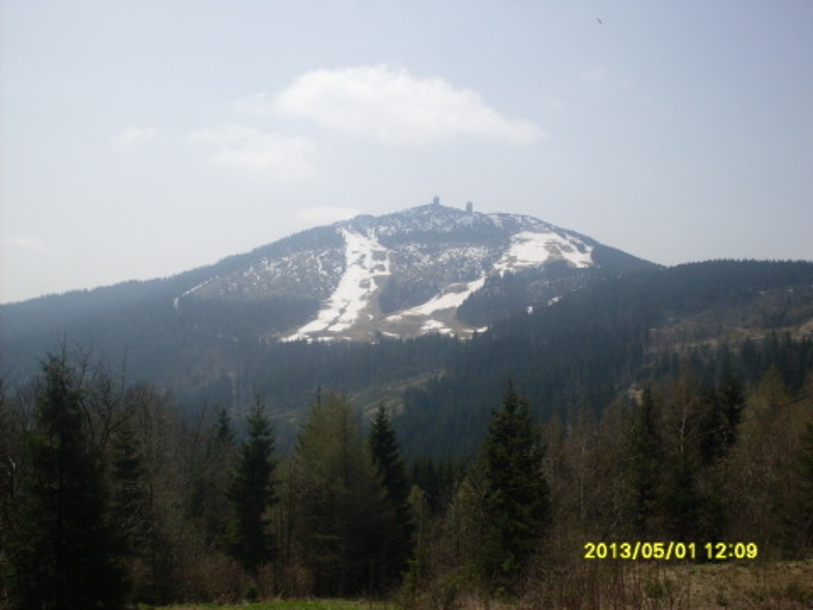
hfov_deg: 49.0
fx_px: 892
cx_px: 406
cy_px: 305
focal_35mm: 38
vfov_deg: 37.7
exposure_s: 1/350
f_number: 8.4
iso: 80
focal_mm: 6.3
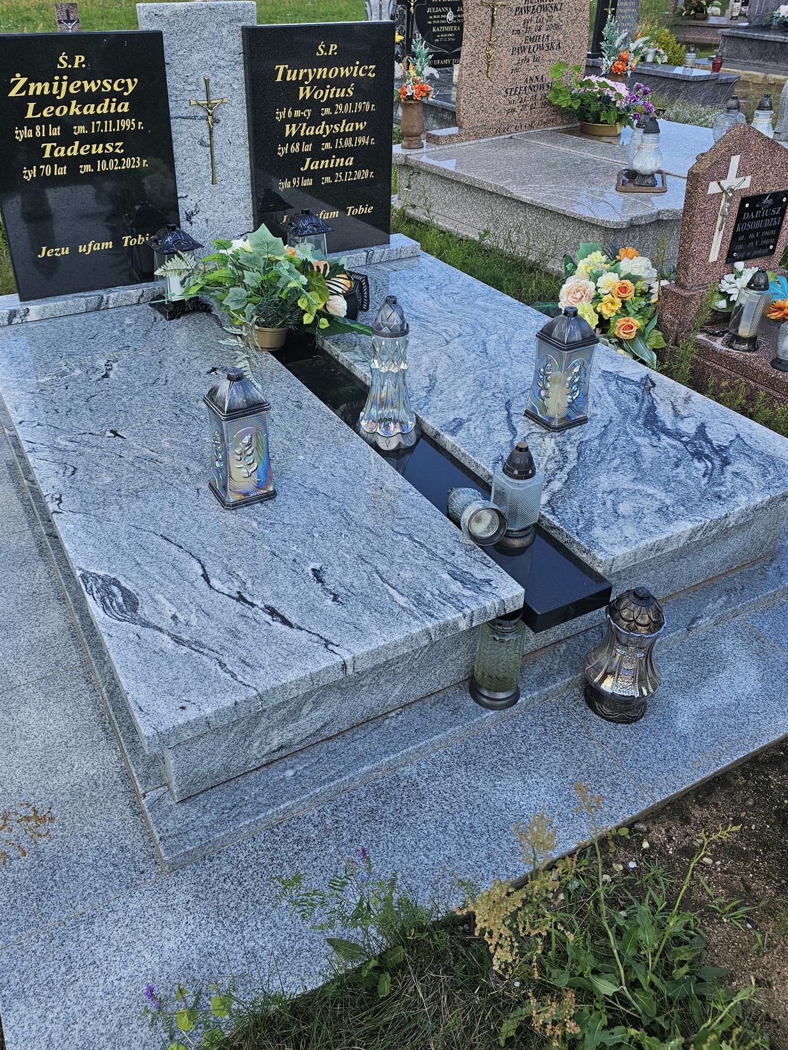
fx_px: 850
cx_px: 344
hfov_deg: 49.6
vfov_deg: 63.3
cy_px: 467
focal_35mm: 28
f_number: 1.7
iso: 16
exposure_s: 1/474
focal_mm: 6.3
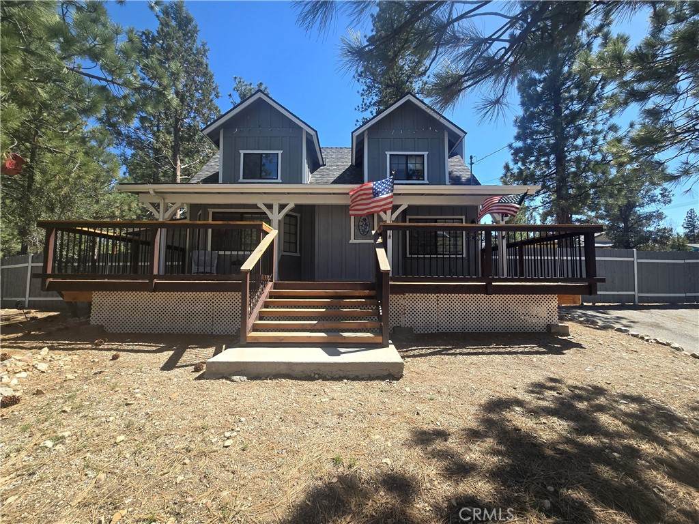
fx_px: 263
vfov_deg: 89.9
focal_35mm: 13
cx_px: 350
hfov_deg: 106.2
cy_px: 262
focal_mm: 2.2
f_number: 2.2
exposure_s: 1/1123
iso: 50
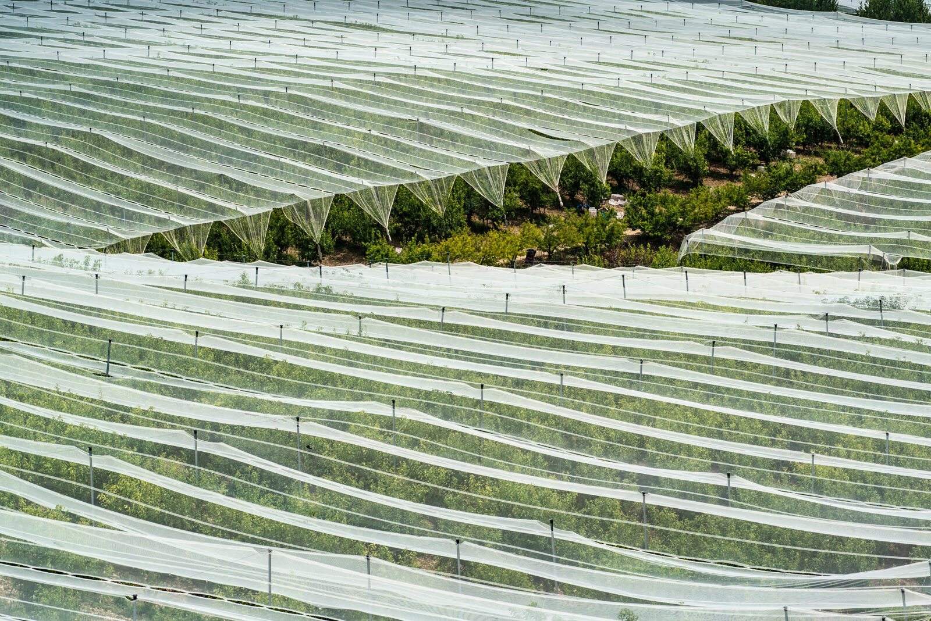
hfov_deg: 18.3
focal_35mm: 112
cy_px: 310
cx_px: 466
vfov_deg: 12.2
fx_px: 2897
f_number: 8
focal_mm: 112
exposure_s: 1/500
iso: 100
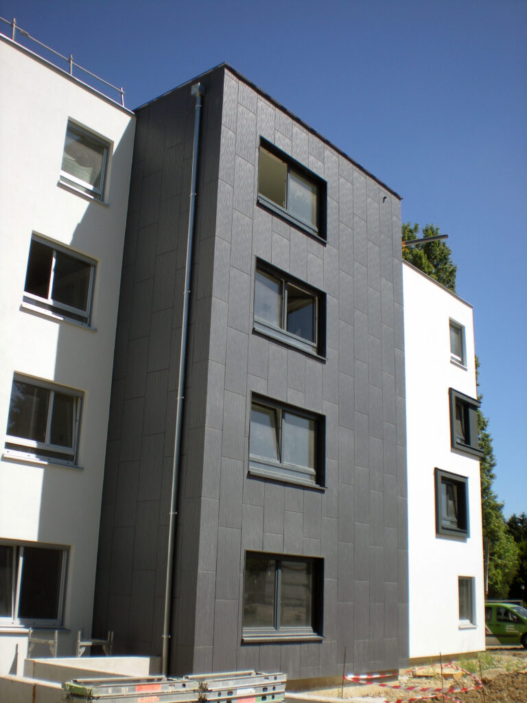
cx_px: 264
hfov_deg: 37.7
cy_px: 352
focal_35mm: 38
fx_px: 771
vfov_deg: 49.0
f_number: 4.6
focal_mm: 6.3
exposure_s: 1/427
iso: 64
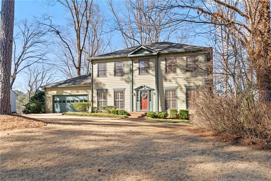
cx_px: 136
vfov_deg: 44.9
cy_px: 90
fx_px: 218
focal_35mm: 29
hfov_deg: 63.7
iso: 1250
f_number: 6.3
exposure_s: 1/1600
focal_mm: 29
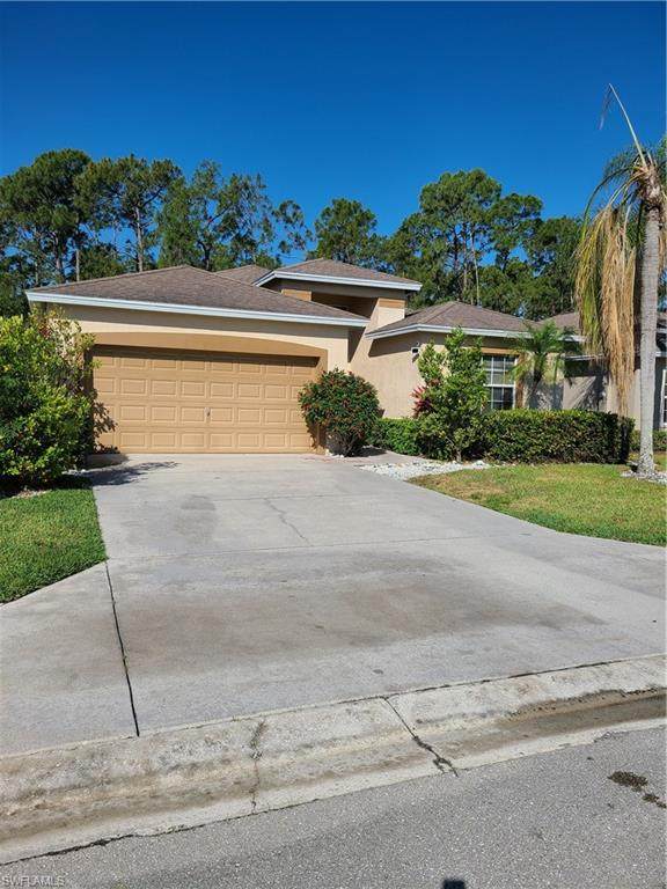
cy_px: 444
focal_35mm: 26
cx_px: 334
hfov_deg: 53.1
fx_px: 668
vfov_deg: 67.3
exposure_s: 1/3988
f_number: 1.8
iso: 40
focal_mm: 5.4
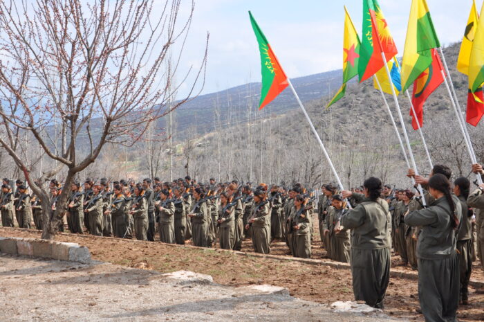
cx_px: 242
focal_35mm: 52
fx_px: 705
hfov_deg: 37.9
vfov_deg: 25.7
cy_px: 161
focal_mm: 35
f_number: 13
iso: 200
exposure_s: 1/160
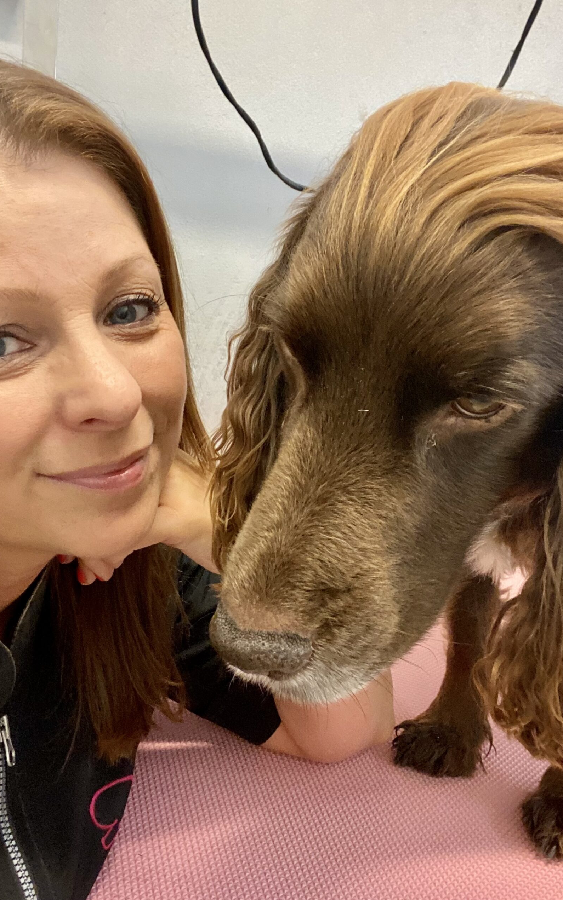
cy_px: 450
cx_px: 282
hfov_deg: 39.4
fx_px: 786
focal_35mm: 32
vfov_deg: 59.7
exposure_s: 1/50
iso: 320
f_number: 2.2
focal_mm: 2.71
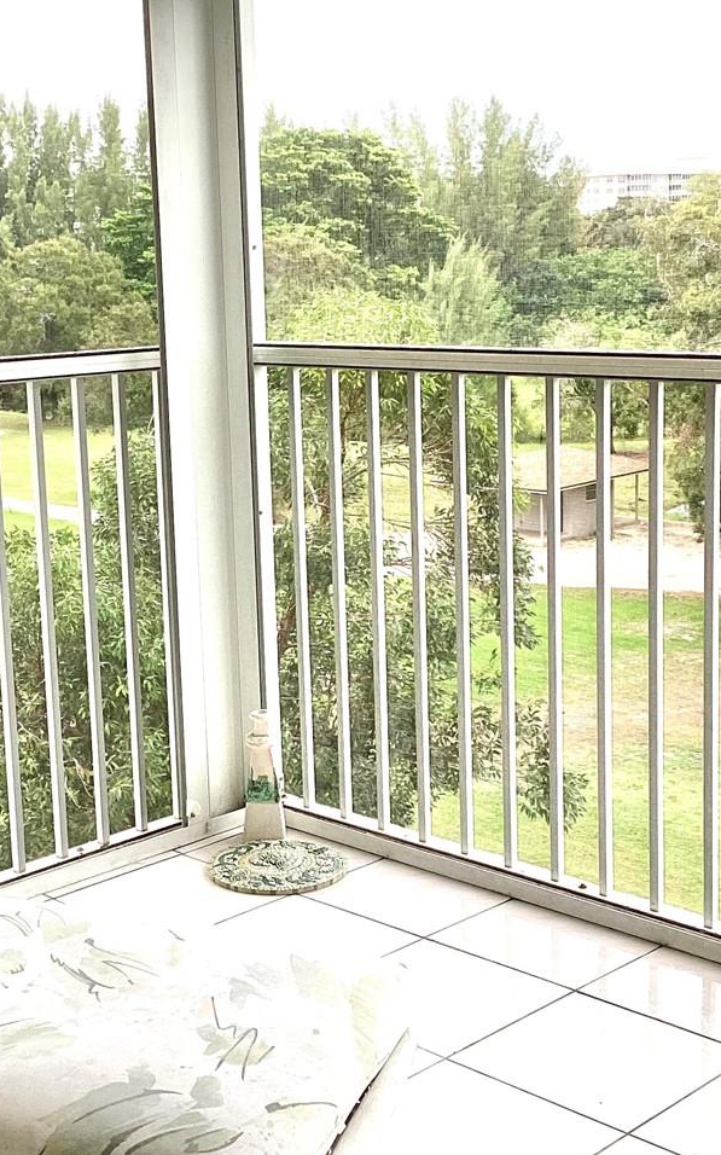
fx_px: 1730
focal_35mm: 55
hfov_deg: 23.5
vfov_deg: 36.9
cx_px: 296
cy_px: 544
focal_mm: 3.3
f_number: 2.4
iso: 25
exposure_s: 1/200
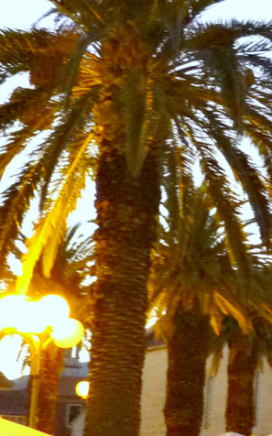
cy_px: 161
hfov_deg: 14.6
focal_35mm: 77
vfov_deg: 26.7
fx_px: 914
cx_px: 505
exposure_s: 1/10
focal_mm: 4.8
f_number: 2.8
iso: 400
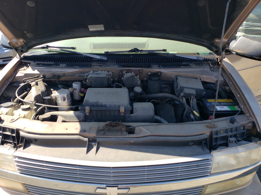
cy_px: 98
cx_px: 130
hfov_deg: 67.3
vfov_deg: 53.1
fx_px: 196
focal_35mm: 26
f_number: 1.5
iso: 50
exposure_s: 1/1000
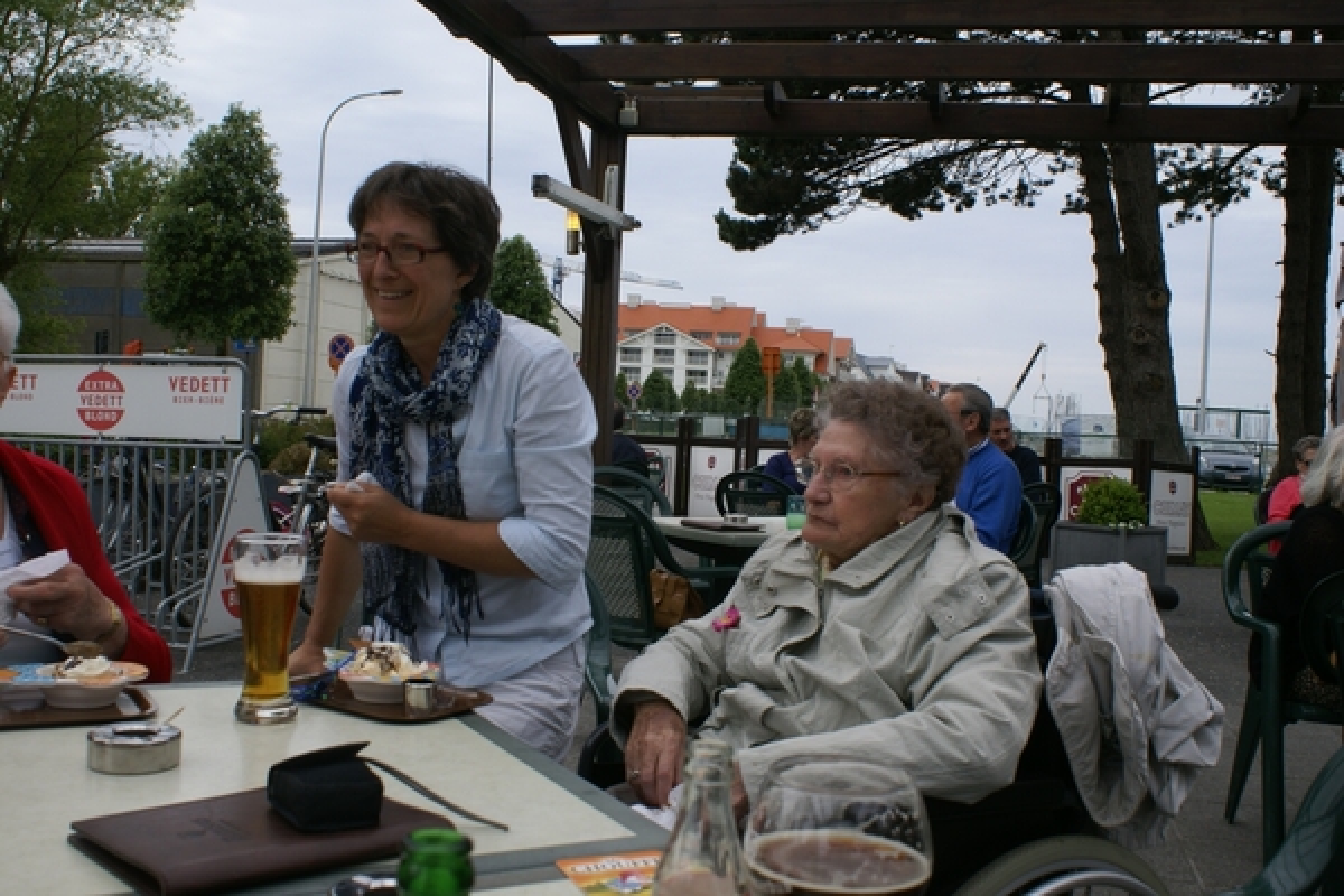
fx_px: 1232
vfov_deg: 40.0
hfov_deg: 57.2
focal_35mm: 33
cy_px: 448
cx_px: 672
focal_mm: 22
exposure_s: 1/125
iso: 100
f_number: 10
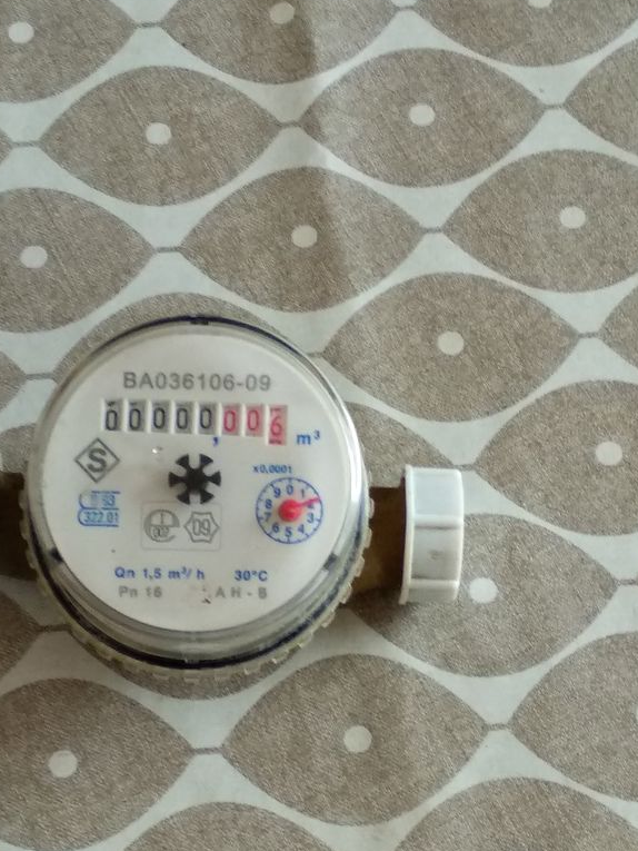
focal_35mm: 34
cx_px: 248
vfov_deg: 53.6
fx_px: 835
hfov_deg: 41.6
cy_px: 504
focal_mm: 3.81
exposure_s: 1/33
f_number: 2.2
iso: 320
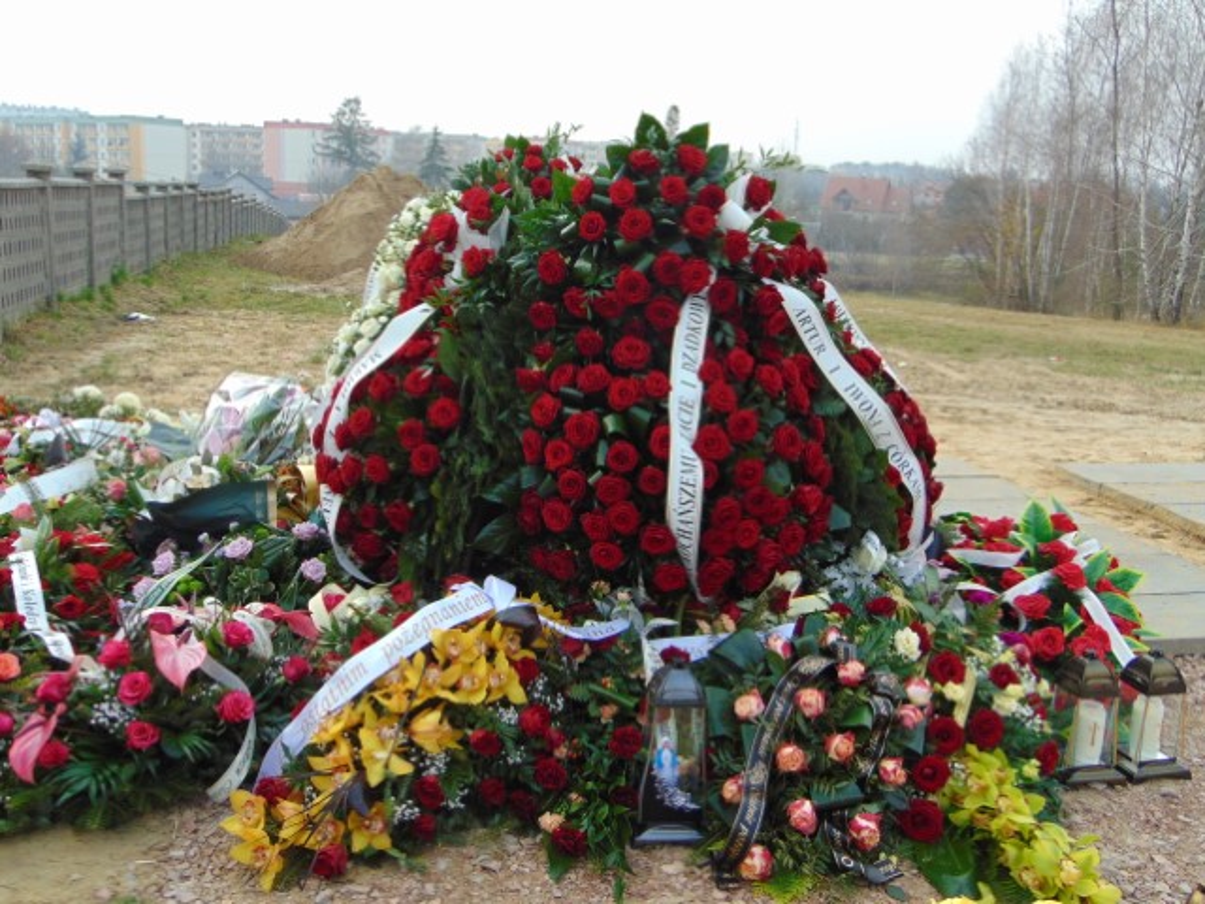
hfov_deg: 52.6
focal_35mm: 35
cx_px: 602
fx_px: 1218
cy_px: 452
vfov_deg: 40.7
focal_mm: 6.3
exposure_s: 1/250
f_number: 3.2
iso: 80
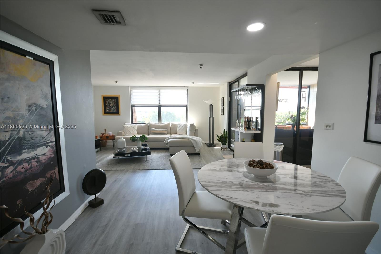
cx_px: 190
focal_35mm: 15
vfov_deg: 77.3
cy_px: 127
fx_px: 159
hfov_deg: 100.4
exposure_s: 1/80
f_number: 4.5
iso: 400
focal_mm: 10
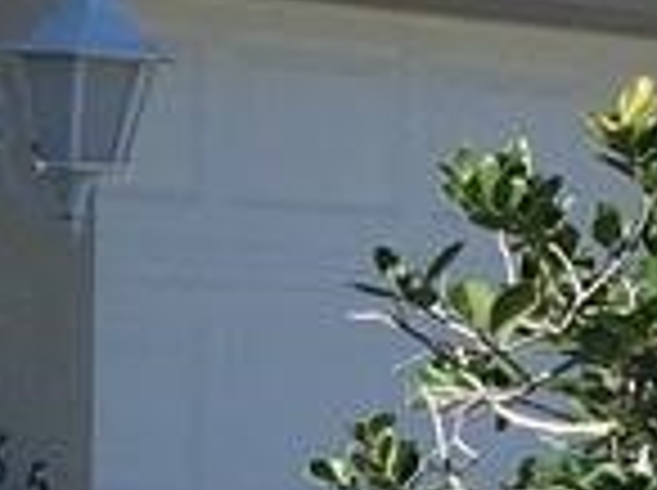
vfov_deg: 7.3
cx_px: -868
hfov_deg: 8.9
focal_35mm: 204
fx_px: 3865
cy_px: 328
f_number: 2.2
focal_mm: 4.15
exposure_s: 1/1570
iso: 25
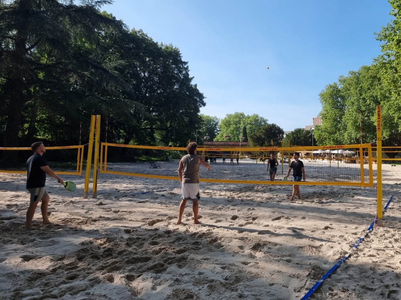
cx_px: 200
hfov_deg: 71.6
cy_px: 150
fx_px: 278
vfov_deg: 56.8
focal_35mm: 24
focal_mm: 6.7
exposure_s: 1/768
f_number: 1.8
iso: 50
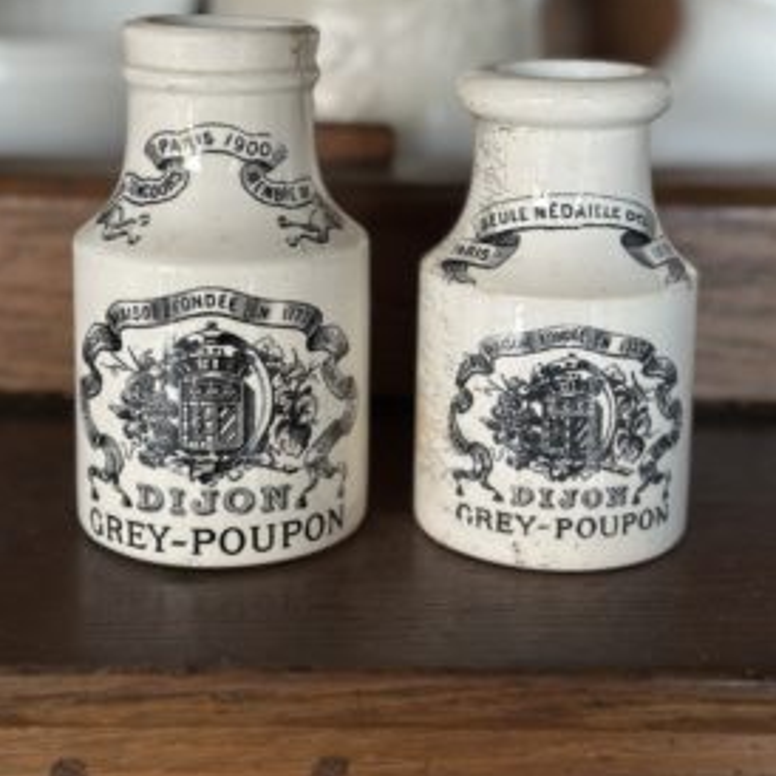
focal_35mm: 62
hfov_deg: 27.7
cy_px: 280
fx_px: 1572
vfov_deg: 27.6
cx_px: 396
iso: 250
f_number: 1.78
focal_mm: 6.86
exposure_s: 1/50
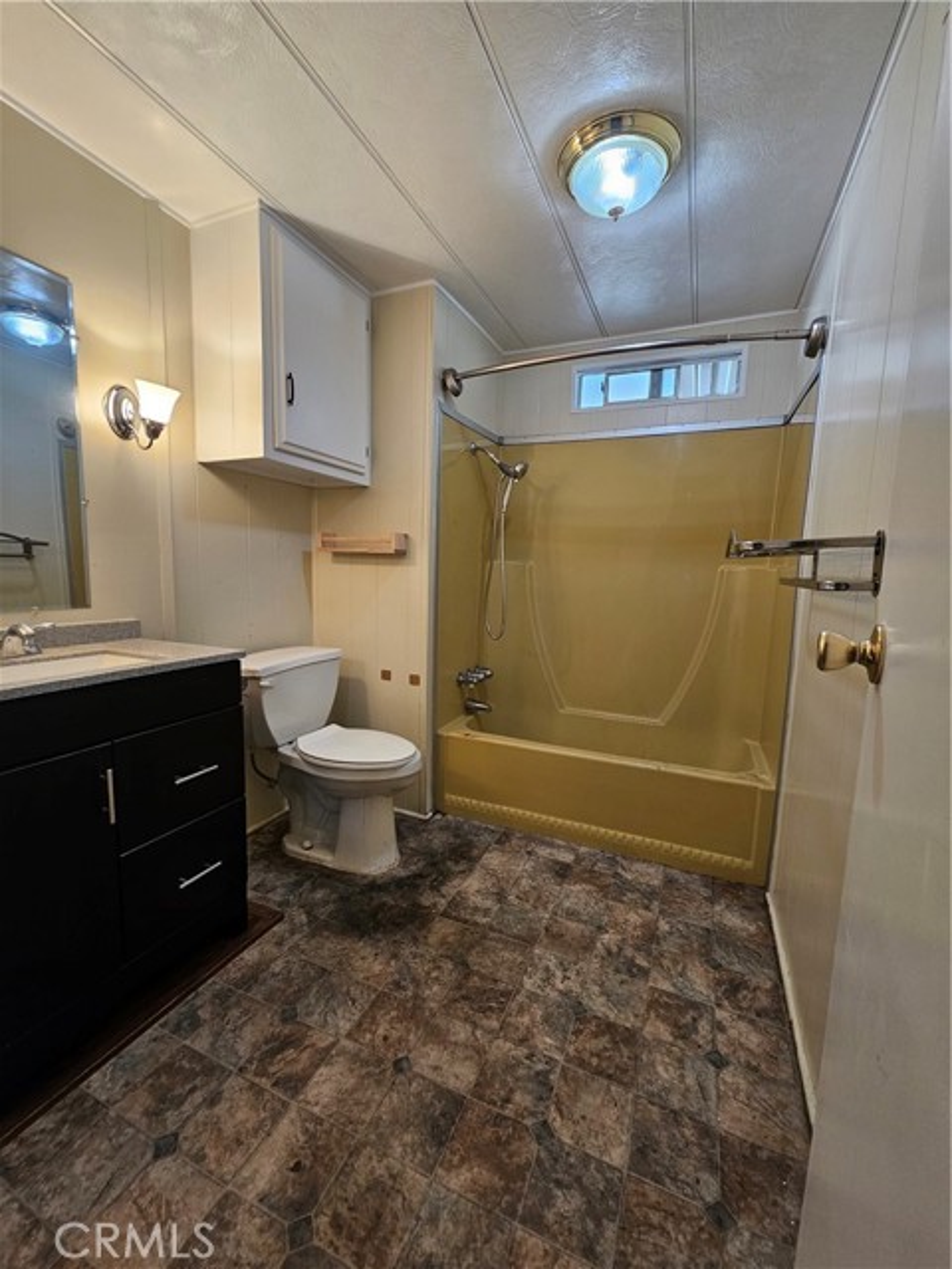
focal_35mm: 13
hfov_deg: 89.9
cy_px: 634
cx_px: 476
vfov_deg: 106.2
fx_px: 477
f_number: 2.2
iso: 100
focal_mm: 2.2
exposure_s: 1/60
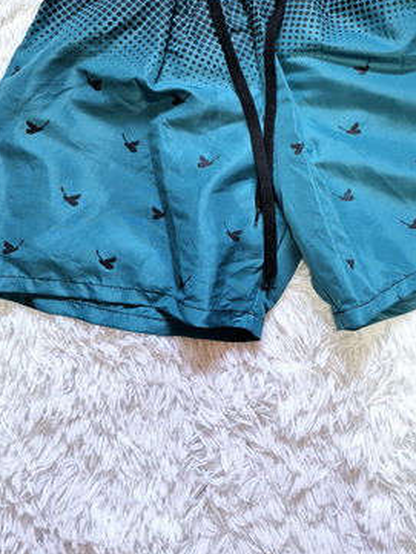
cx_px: 282
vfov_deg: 52.2
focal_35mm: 34
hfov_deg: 41.2
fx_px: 544
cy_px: 156
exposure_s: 1/53.2
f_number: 1.8
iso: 320
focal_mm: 5.4
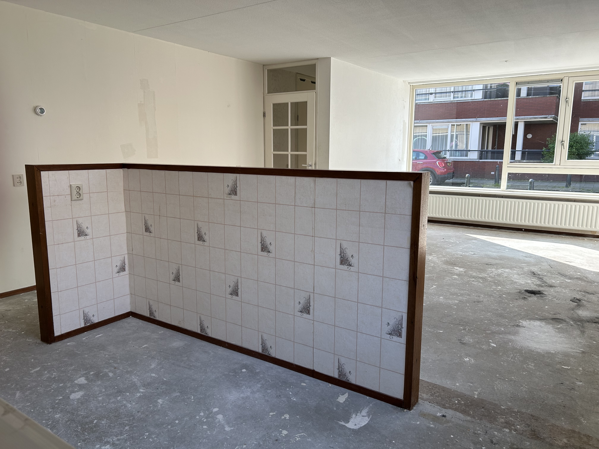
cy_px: 224
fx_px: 450
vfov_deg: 53.1
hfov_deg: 67.3
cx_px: 300
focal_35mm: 26
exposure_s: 1/397
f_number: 1.5
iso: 50
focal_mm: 5.7
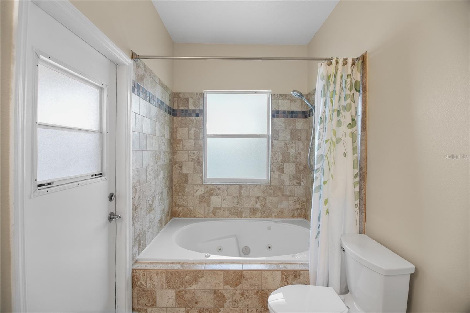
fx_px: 196
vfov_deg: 77.3
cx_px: 235
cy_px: 156
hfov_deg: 100.4
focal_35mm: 15
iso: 500
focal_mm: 10
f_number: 8
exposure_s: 1/13
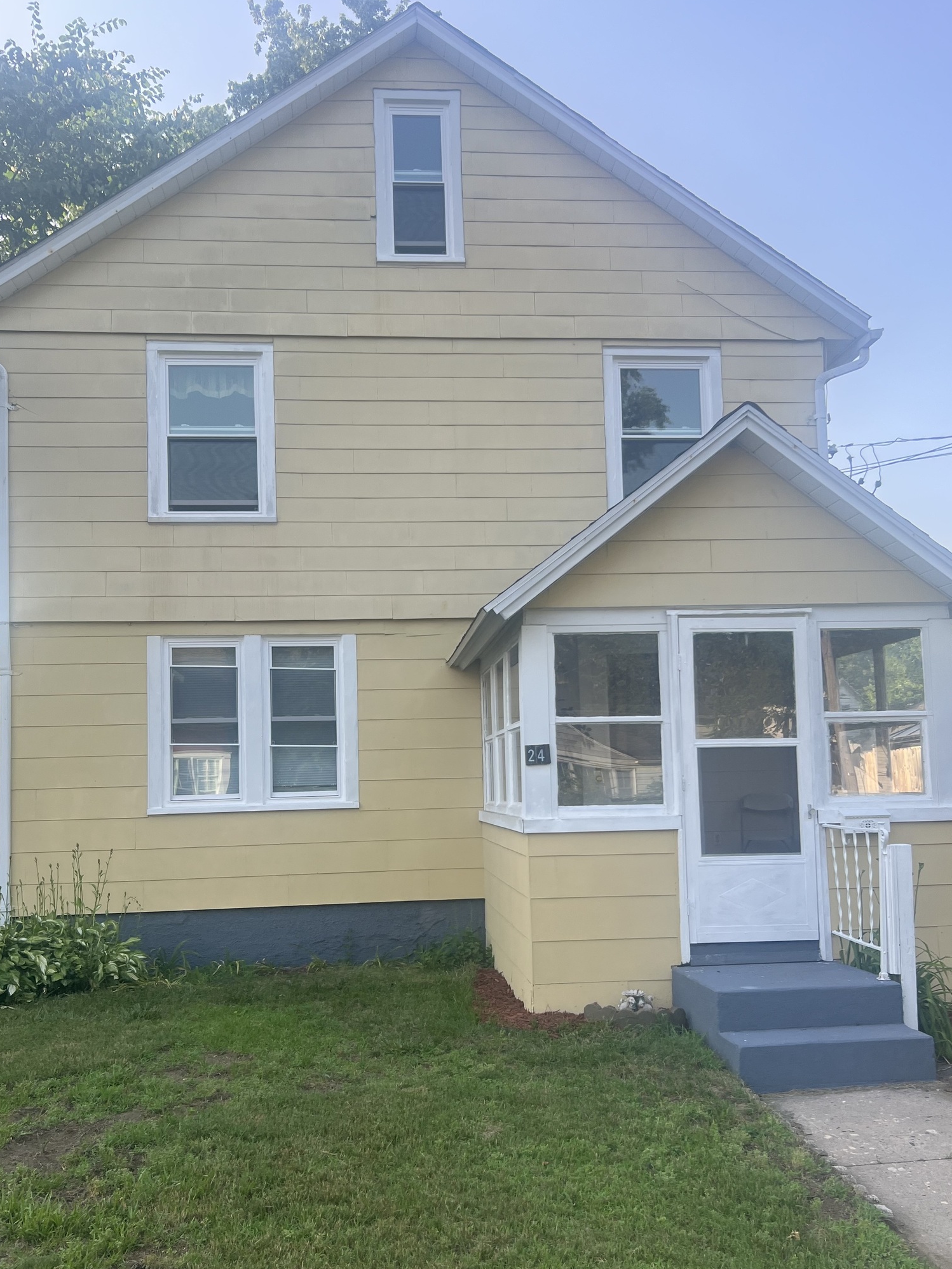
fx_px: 1100
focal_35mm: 30
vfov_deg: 59.8
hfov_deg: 46.8
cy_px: 713
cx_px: 461
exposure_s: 1/846
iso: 50
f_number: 1.5
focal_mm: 5.7
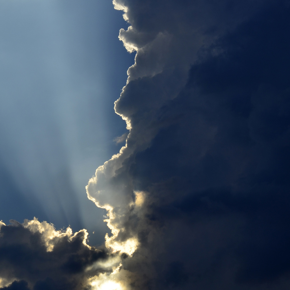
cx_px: -8
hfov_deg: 9.0
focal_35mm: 193
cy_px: 162
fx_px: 1829
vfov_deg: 9.1
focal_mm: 70
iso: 100
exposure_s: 1/500
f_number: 11
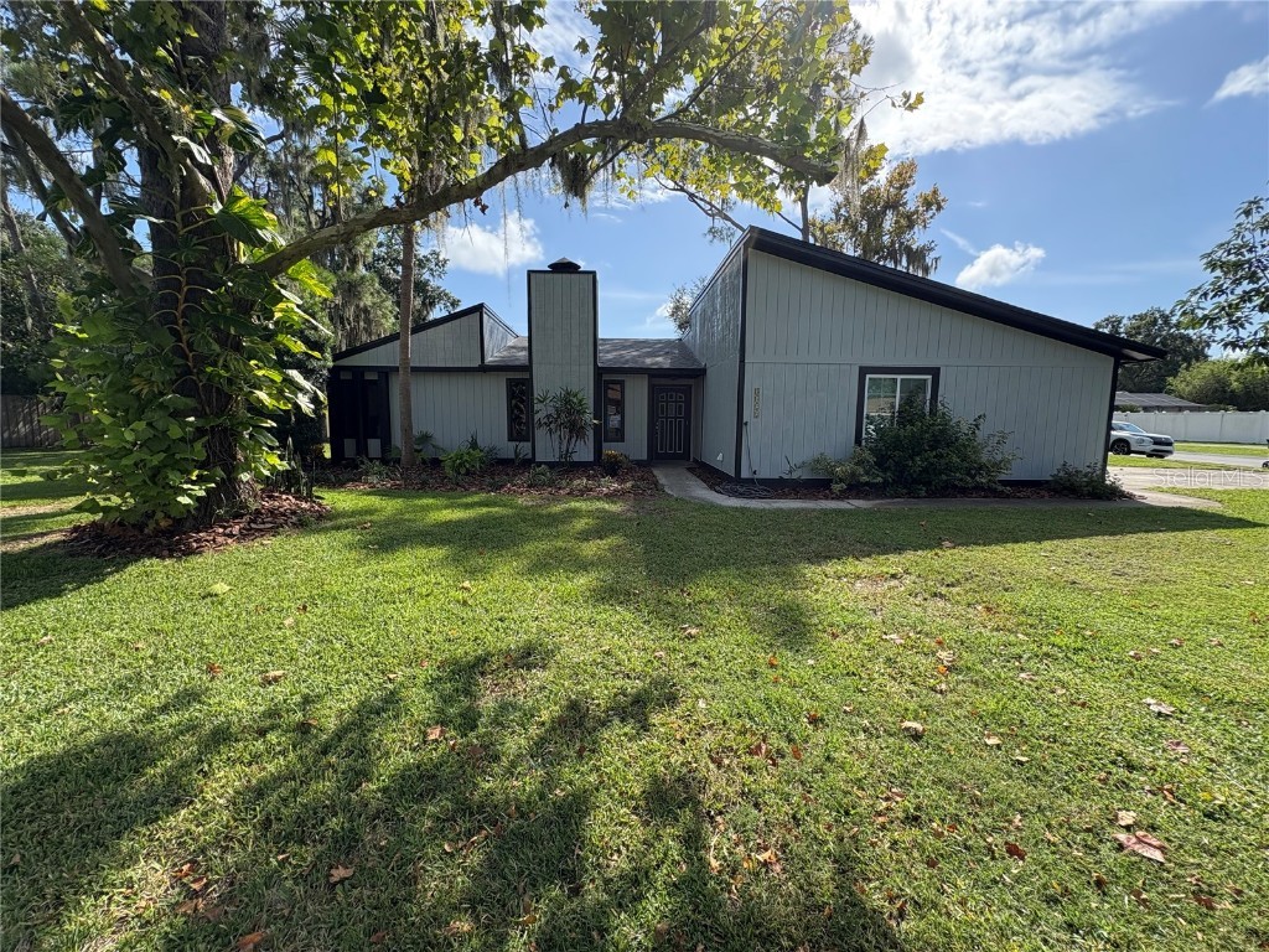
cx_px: 634
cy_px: 476
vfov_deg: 85.7
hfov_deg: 102.1
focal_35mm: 14
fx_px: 513
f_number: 2.2
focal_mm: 2.22
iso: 64
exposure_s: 1/858
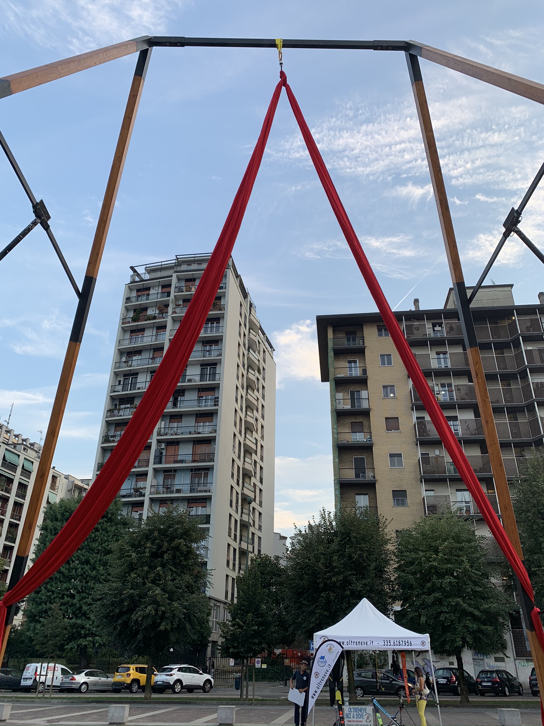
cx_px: 272
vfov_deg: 67.3
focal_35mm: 26
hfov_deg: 53.1
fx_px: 545
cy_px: 363
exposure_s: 1/161
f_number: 1.8
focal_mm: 4.25
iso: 25
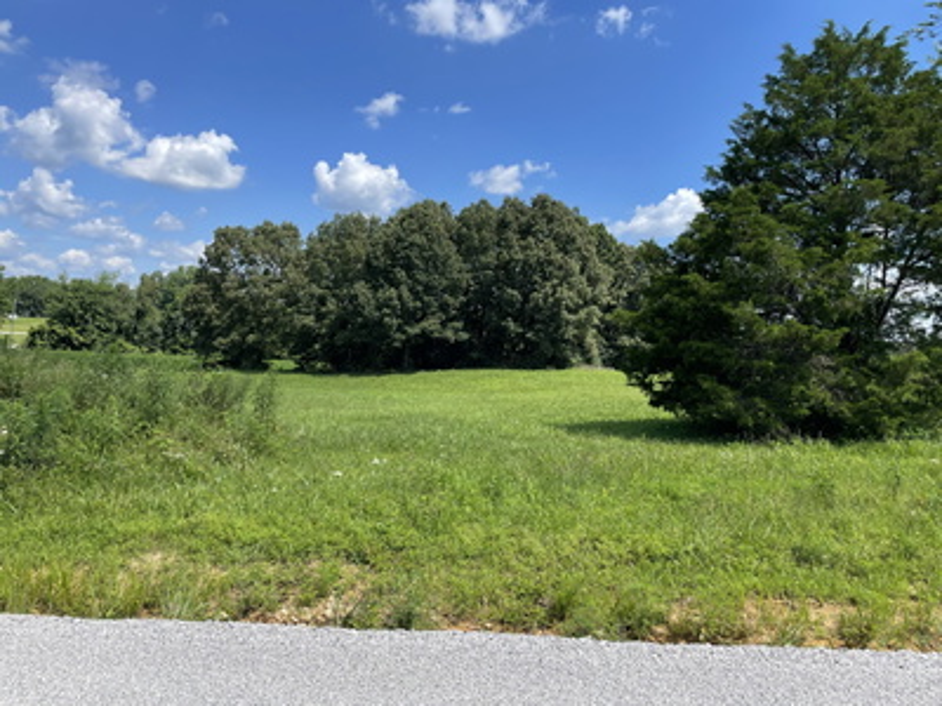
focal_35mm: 26
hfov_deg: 67.3
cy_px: 353
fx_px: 708
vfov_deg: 53.1
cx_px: 471
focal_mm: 4.2
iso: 32
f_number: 1.6
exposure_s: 1/2398
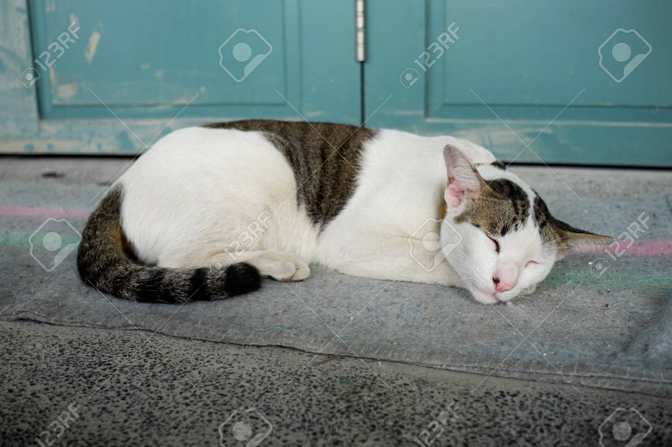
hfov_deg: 47.4
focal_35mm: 41
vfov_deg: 32.6
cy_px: 224
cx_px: 336
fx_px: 765
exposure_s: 1/140
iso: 200
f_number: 3.6
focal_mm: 27
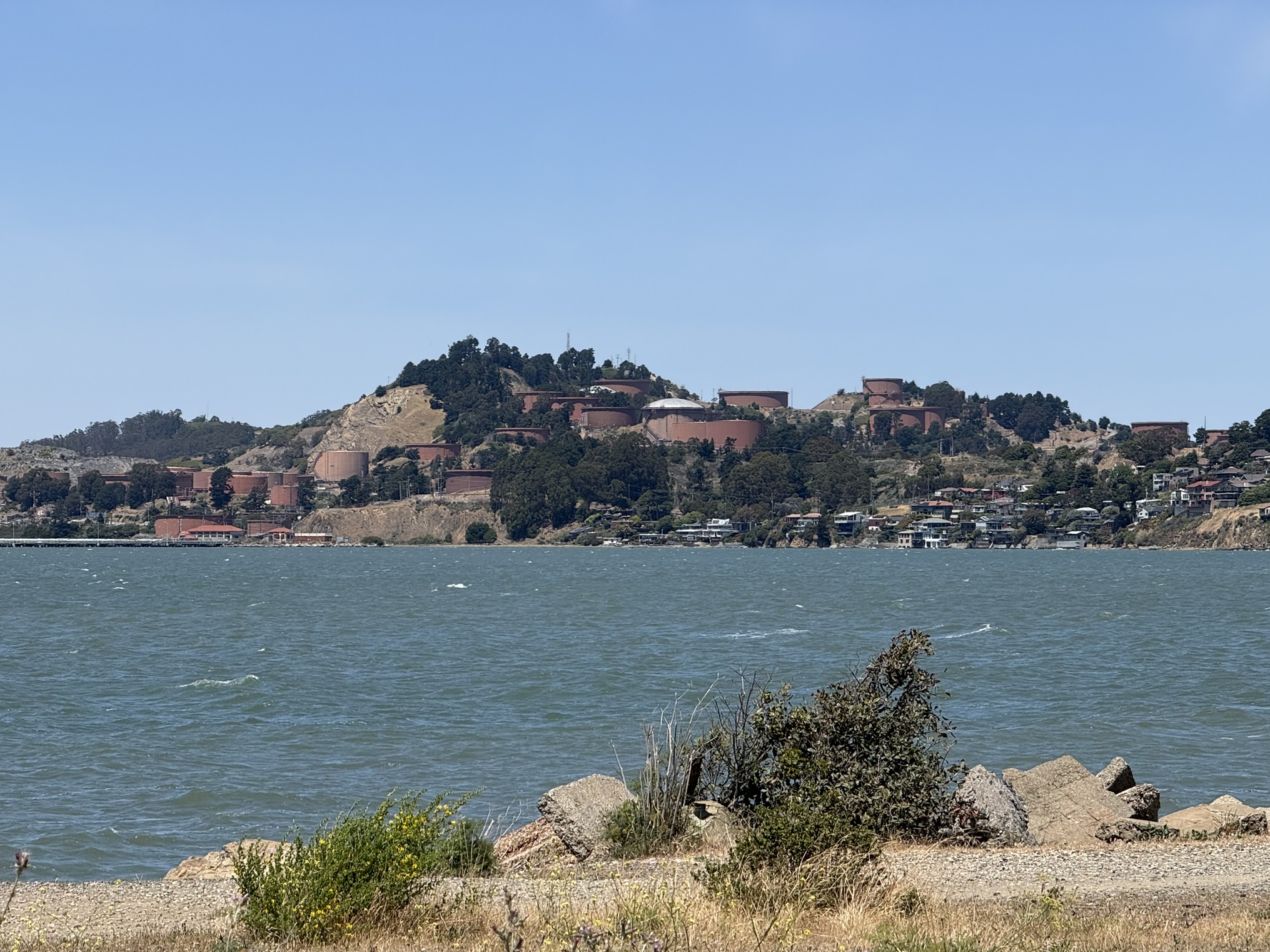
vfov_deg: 12.2
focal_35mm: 121
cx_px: 638
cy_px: 476
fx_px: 4439
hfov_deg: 16.3
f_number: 2.8
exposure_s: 1/2146
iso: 50
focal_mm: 15.66
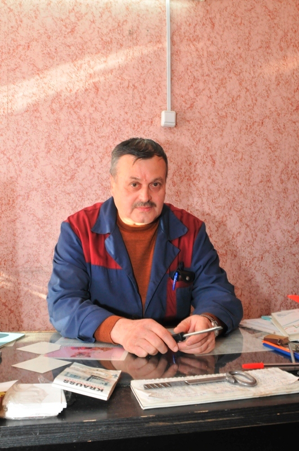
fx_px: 450
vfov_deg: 53.2
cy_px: 226
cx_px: 150
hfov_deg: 36.8
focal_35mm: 36
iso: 800
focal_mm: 24
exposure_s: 1/60
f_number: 8
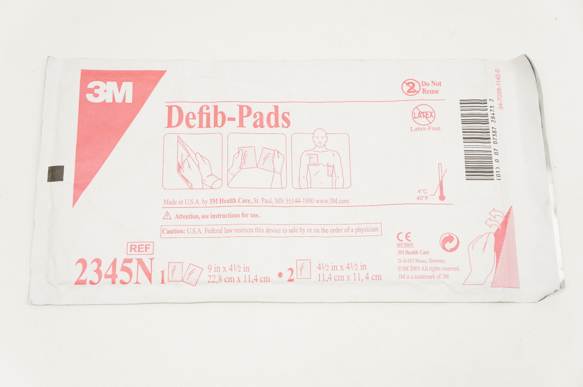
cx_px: 292
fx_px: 776
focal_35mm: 48
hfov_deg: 41.2
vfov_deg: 28.0
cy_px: 194
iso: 400
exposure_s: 1/60
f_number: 6.3
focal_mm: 32
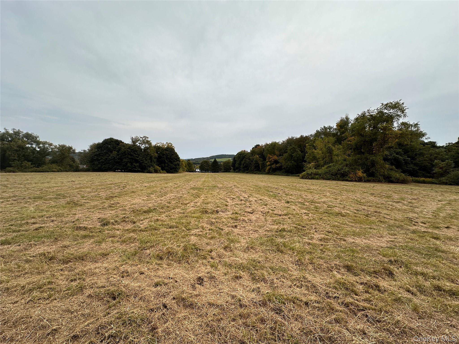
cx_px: 230
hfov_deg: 102.1
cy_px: 172
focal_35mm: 14
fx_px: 186
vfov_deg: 85.7
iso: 50
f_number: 2.2
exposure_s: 1/2132
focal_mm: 2.22
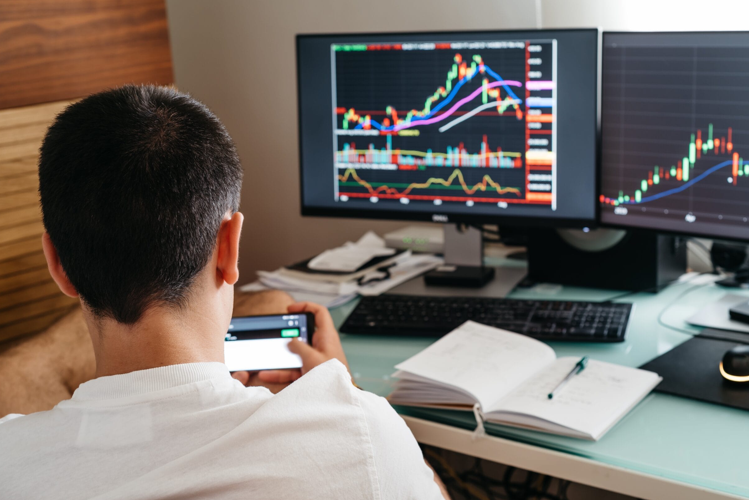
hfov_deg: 37.5
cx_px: 378
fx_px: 1103
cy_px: 240
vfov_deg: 25.5
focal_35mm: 53
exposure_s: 1/3
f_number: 6.3
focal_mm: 50
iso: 250
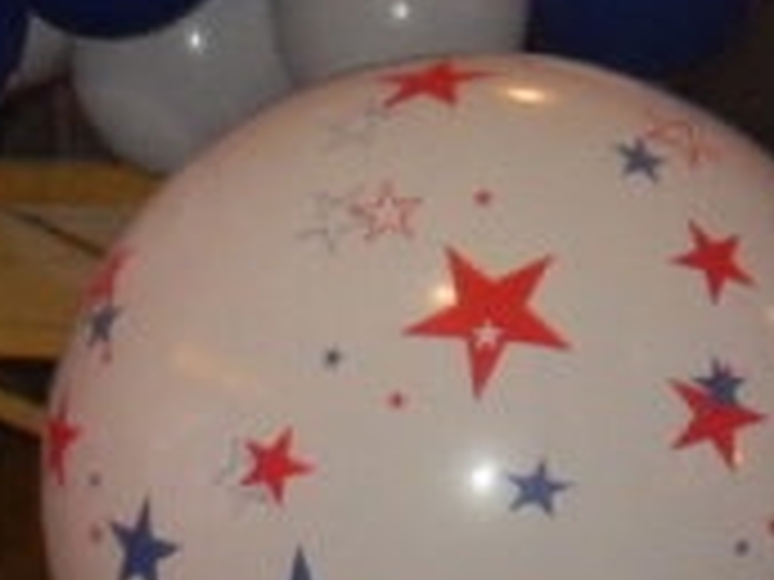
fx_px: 9167
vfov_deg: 3.6
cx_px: -1184
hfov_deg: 4.7
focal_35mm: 410
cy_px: 1277
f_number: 4.1
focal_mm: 12.3
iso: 560
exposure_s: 1/30
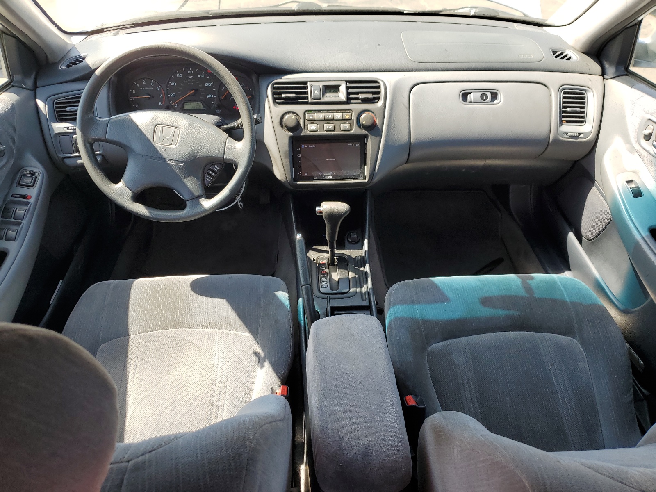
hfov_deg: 67.3
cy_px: 246
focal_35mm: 26
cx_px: 328
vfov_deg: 53.1
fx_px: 493
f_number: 1.5
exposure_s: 1/345
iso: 50
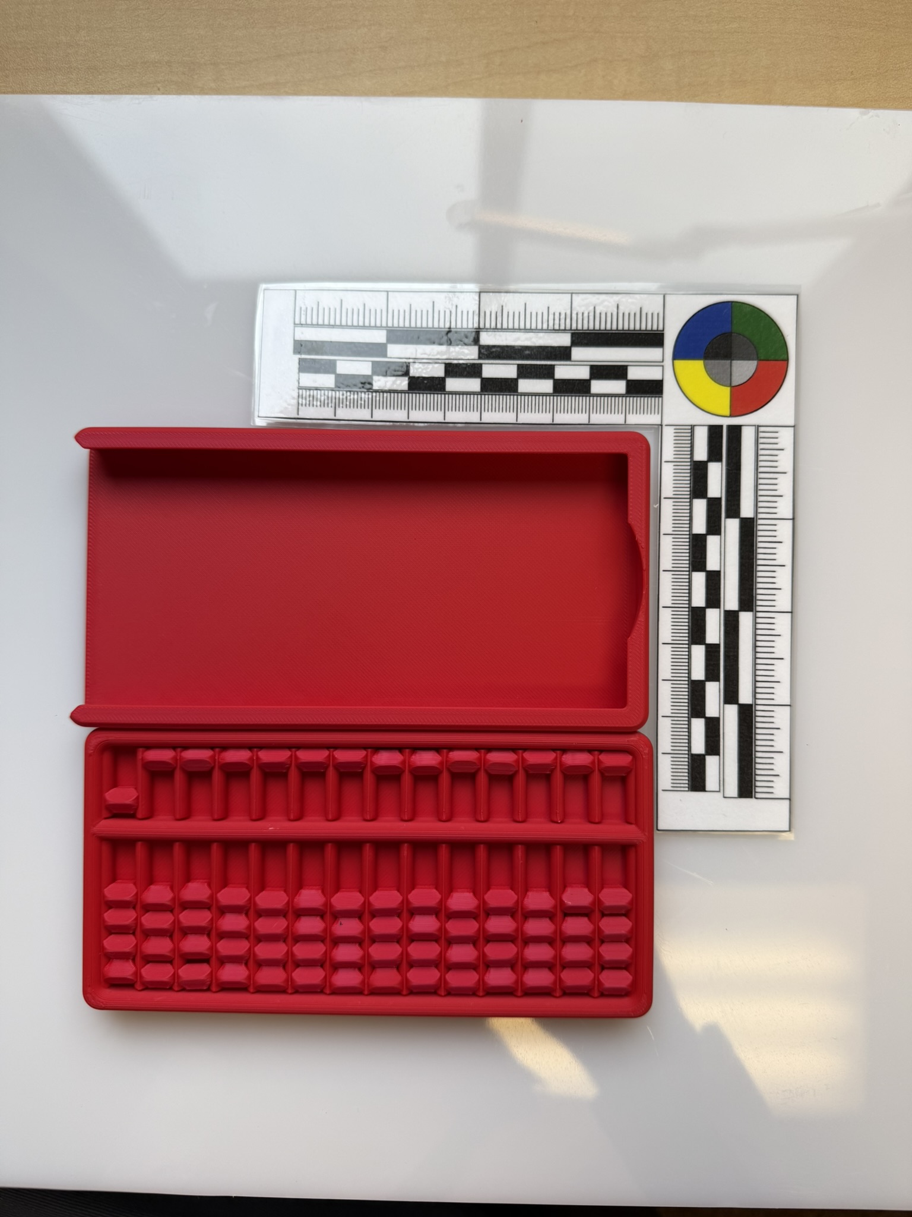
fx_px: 843
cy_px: 608
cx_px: 456
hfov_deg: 56.8
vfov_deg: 71.6
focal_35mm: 24
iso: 64
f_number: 1.78
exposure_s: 1/192
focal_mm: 6.76
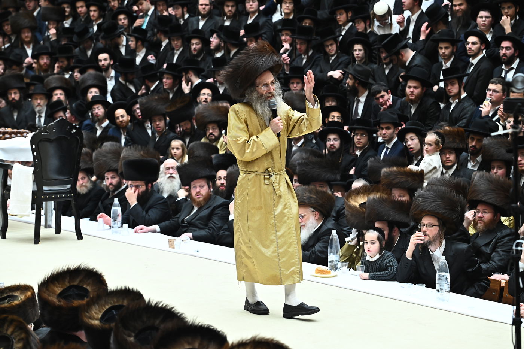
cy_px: 174
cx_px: 262
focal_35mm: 125
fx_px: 1819
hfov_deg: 16.4
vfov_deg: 11.0
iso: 2000
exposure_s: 1/200
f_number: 6.3
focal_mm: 125
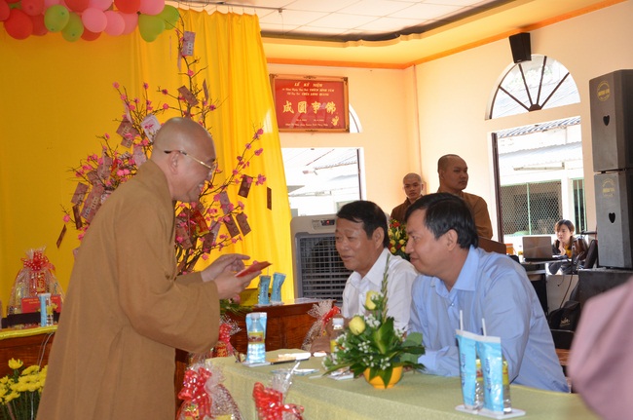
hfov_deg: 35.1
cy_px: 210
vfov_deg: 23.7
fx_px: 1001
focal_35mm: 57
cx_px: 316
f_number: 6.3
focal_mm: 38
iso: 1000
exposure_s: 1/250
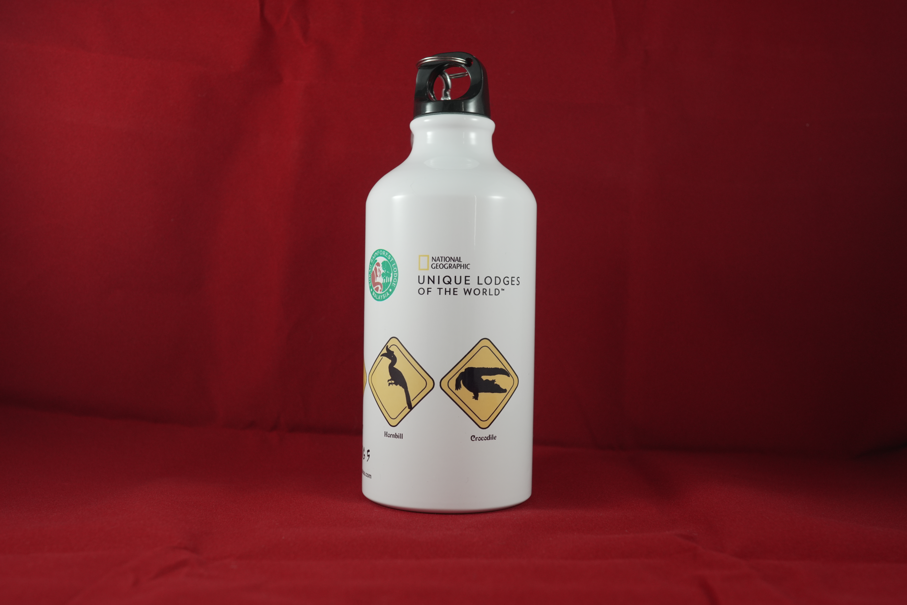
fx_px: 907
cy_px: 302
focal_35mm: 36
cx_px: 454
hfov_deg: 53.1
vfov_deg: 36.9
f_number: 4.5
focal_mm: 24
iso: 400
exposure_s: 1/60
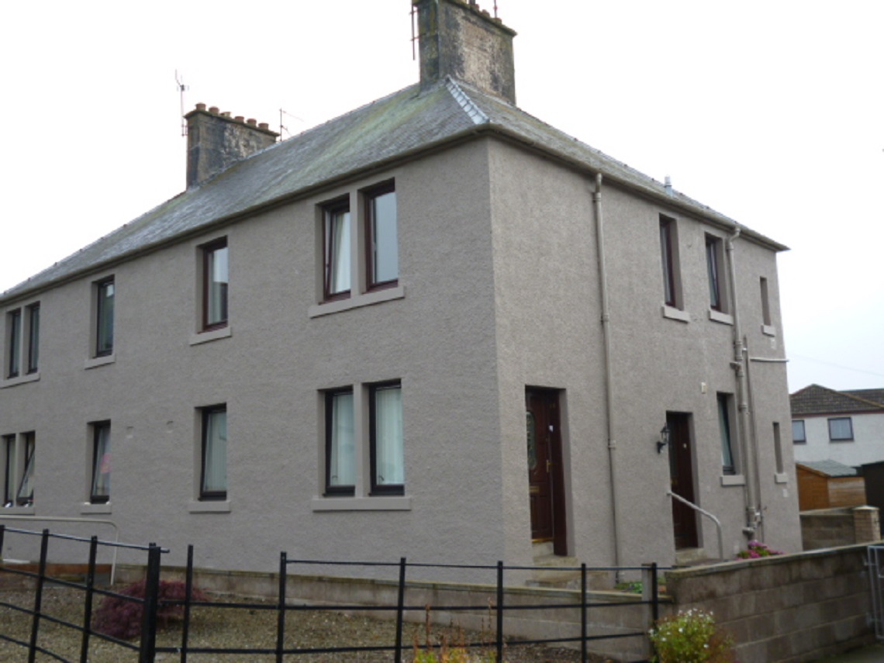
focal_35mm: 36
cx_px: 442
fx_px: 919
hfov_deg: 51.4
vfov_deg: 39.7
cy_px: 332
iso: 100
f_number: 3.5
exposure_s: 1/200
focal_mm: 6.4
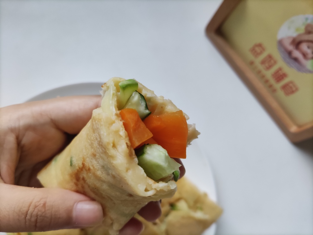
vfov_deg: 54.9
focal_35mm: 25
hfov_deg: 69.4
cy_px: 118
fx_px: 226
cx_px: 156
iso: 519
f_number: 1.79
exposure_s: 1/50
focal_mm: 4.71
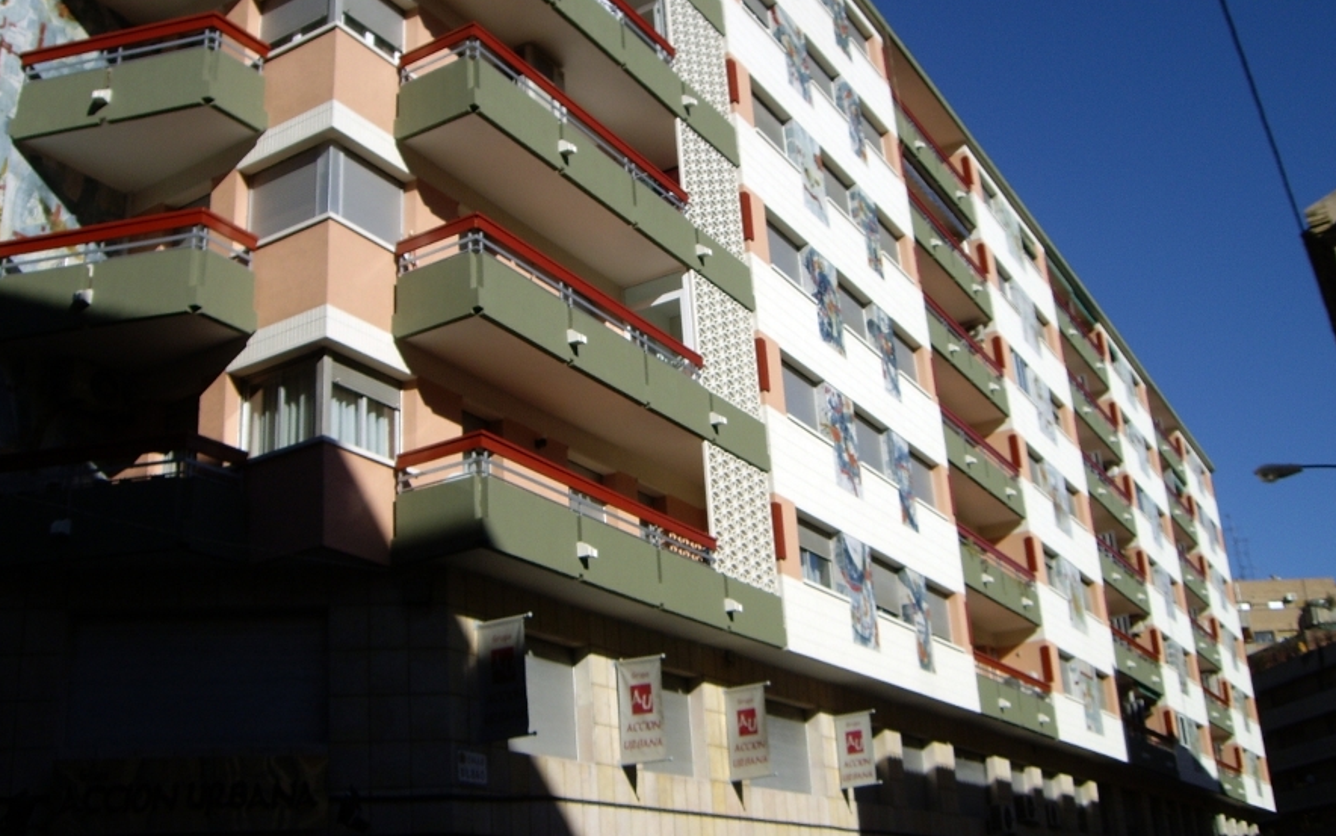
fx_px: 1493
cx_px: 663
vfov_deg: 31.3
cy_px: 382
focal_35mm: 41
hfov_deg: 48.2
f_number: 4.3
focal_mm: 6.2
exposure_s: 1/640
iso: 50
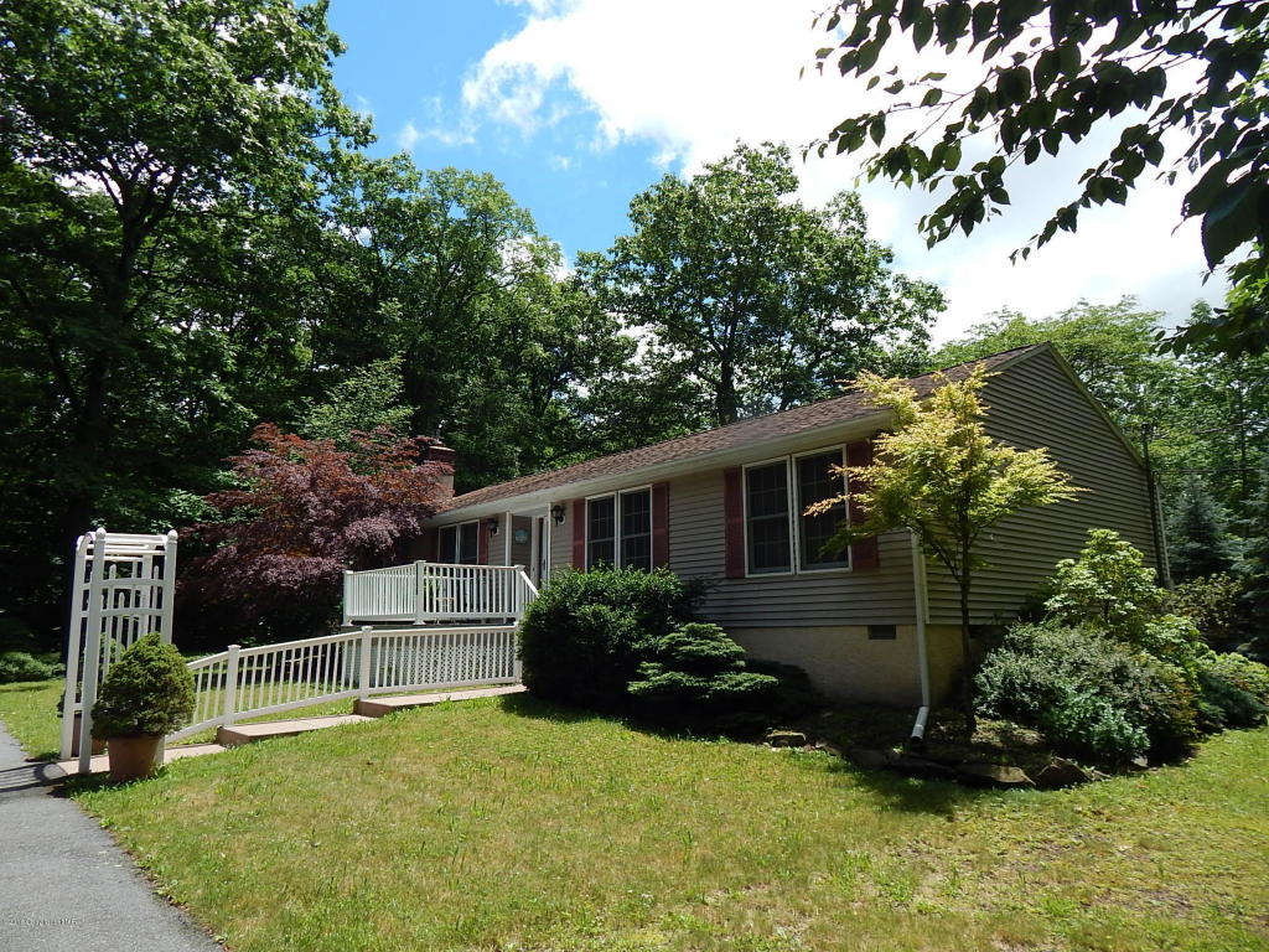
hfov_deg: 73.9
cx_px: 634
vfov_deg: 58.9
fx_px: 843
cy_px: 476
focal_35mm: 23
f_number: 6
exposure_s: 1/400
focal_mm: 4
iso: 125
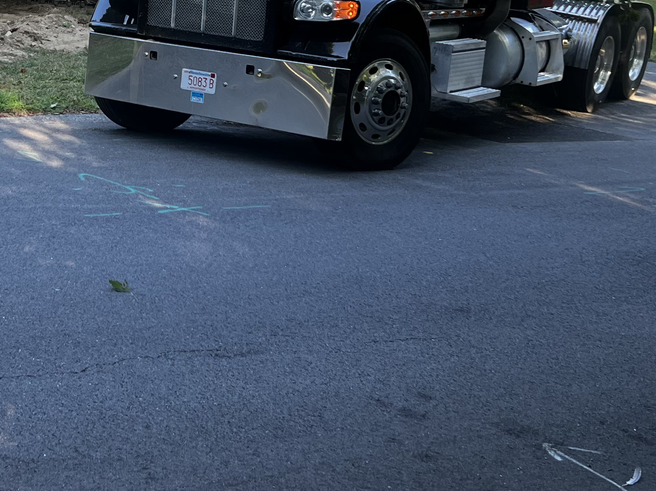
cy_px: 59
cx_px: 180
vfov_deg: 21.2
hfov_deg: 28.2
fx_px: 1288
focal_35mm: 68
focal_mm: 5.7
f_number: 1.5
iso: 40
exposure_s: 1/179
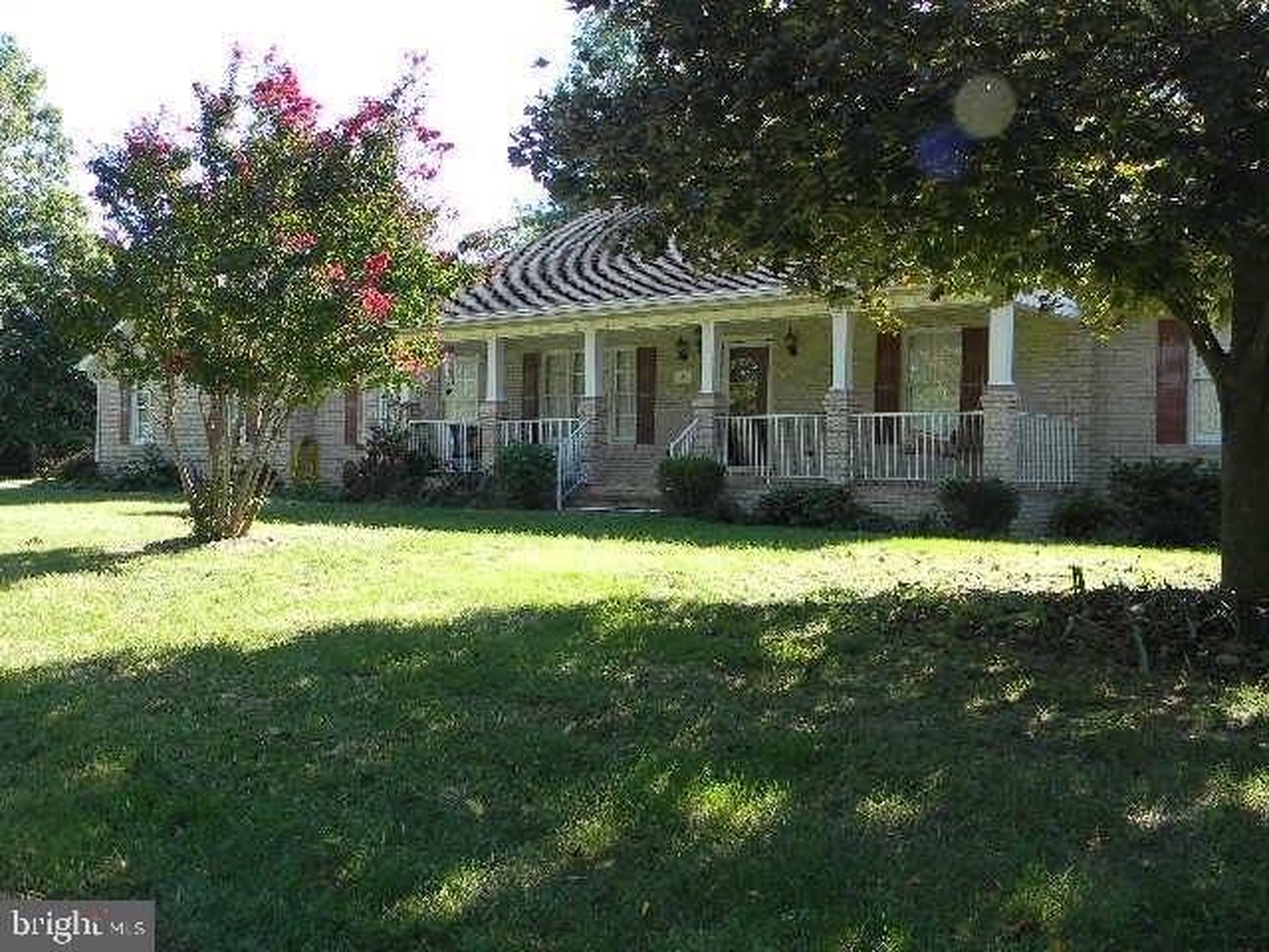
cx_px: 634
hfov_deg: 51.4
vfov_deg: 39.7
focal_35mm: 36
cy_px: 476
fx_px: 1320
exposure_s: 1/120
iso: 80
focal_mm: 6.4
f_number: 3.7
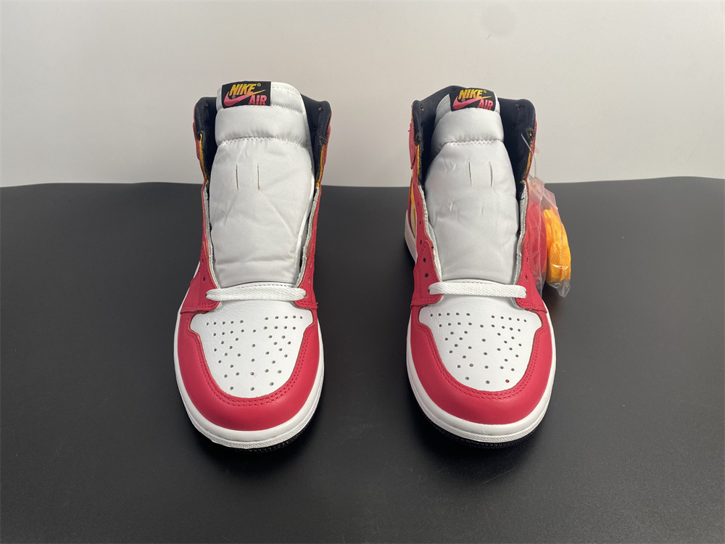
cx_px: 362
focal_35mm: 26
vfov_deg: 53.1
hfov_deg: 67.3
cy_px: 272
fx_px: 545
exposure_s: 1/100
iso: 64
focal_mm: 4.25
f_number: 1.8
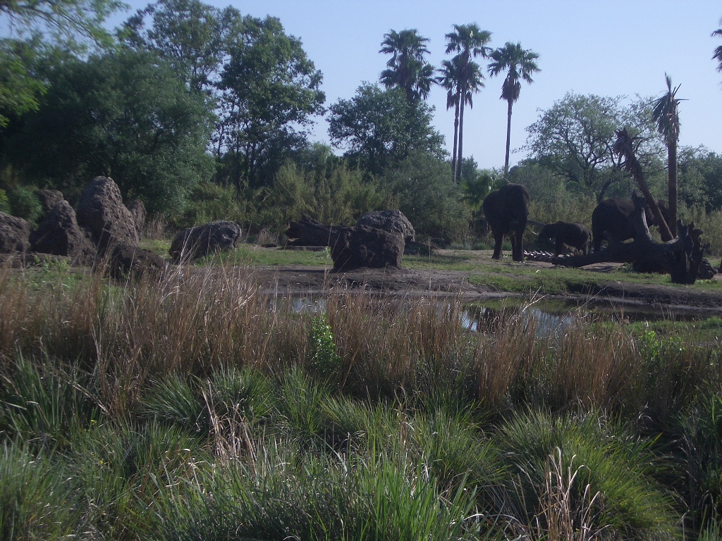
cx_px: 361
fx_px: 1543
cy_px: 270
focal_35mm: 74
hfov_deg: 26.3
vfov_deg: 19.9
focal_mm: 12.2
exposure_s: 1/800
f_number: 3.9
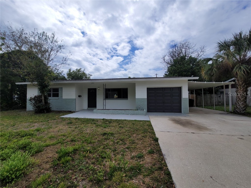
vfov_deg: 89.9
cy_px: 94
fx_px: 94
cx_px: 126
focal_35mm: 13
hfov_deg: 106.2
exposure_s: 1/5130
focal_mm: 2.2
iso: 64
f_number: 2.2
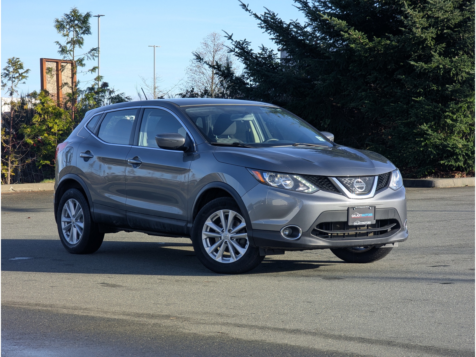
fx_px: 1458
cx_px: 238
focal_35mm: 106
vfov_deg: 14.0
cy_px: 178
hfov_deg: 18.5
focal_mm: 19
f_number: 3.5
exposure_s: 1/231
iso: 31
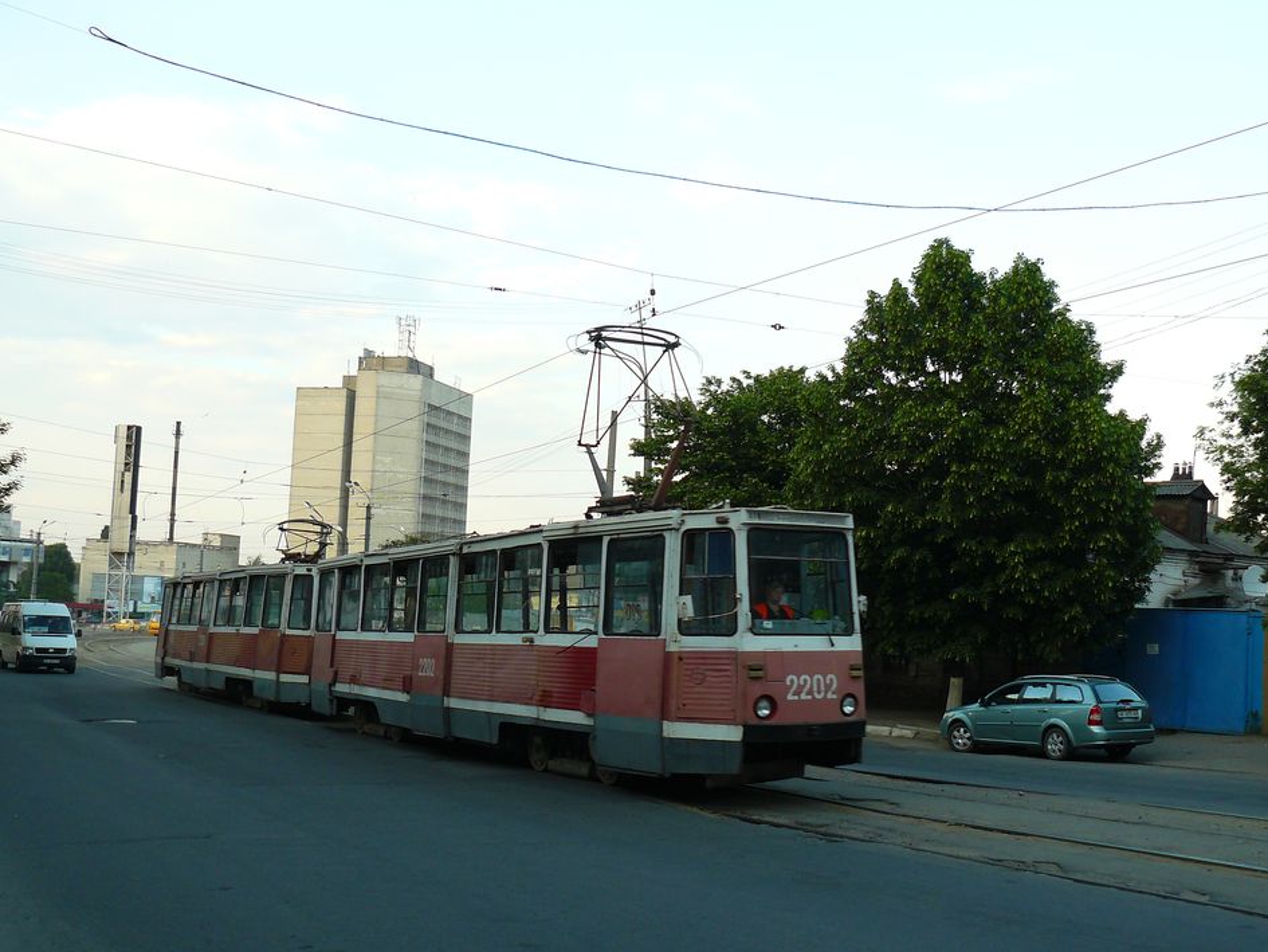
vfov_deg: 36.8
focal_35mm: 39
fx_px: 1429
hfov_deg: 47.8
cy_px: 459
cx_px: 666
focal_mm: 6
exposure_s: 1/160
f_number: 2.8
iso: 100
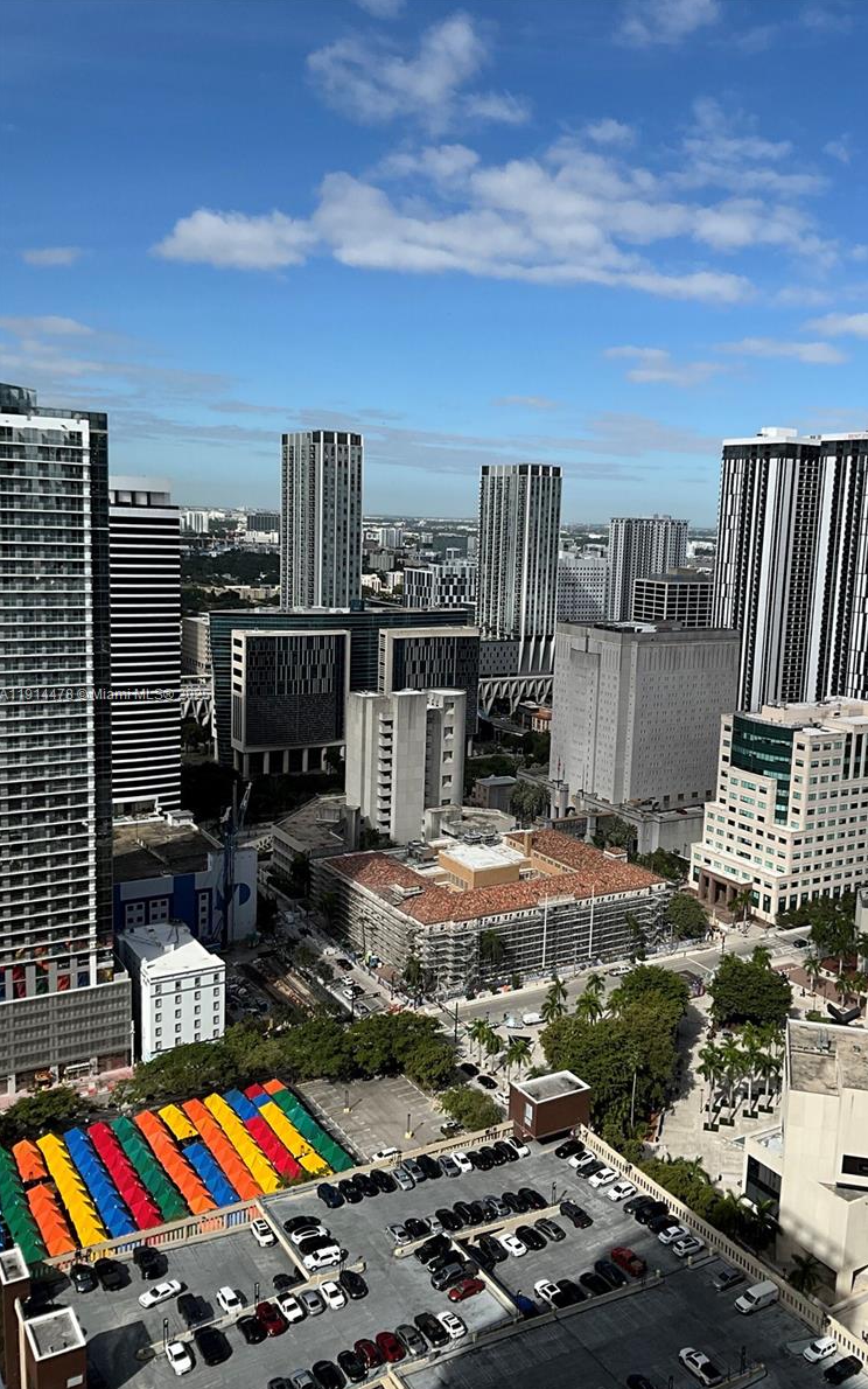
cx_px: 522
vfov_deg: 61.2
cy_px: 696
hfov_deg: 40.4
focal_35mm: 31
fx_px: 1173
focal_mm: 3
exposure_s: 1/4065
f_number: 1.8
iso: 25
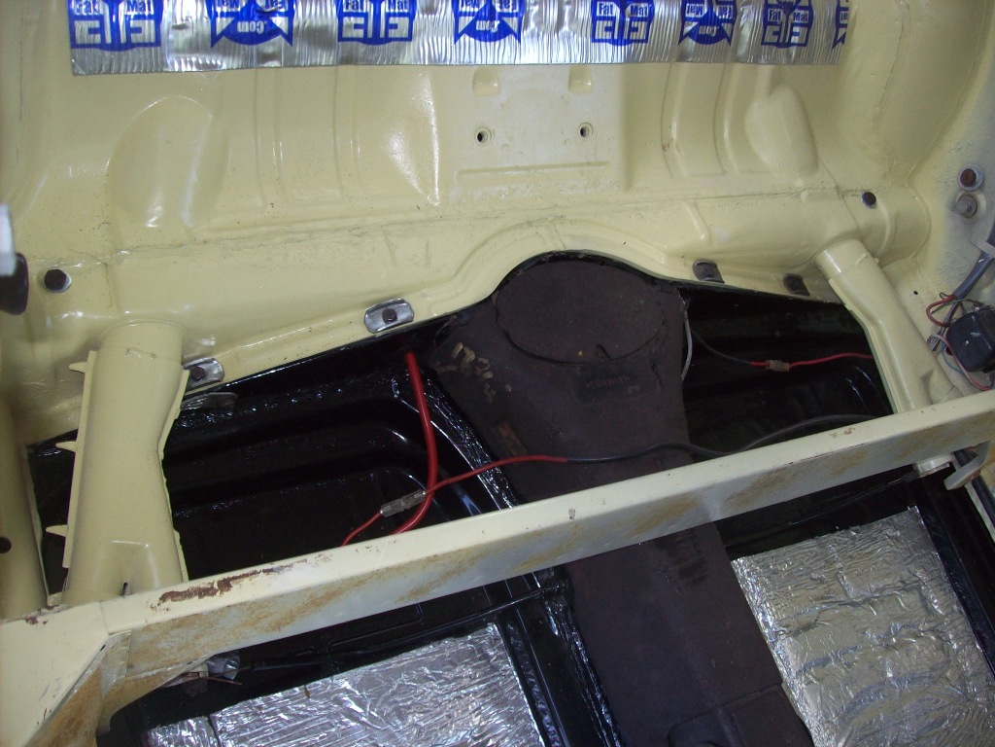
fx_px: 1035
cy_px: 374
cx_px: 498
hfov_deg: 51.4
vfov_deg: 39.7
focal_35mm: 36
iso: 80
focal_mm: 6
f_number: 2.7
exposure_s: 1/64
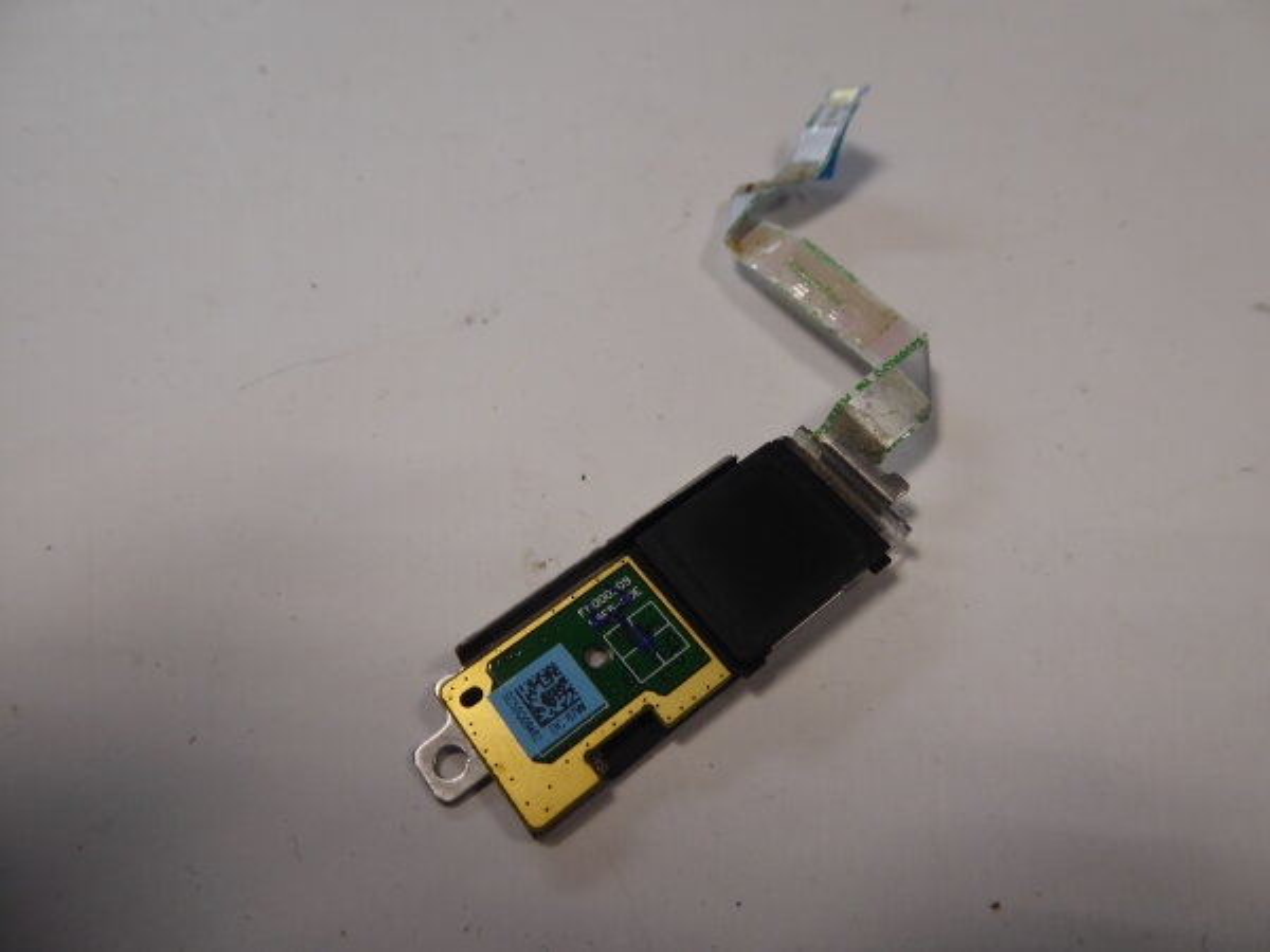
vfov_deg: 54.9
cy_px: 476
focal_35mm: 25
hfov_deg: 69.4
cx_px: 635
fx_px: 917
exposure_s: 1/60
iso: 160
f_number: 3.3
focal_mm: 4.3
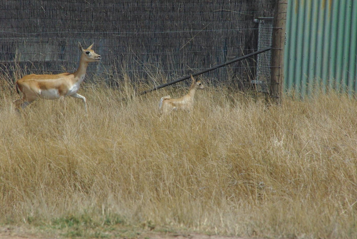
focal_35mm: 348
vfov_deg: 4.0
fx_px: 3455
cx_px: 164
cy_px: 102
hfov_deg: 5.9
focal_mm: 200
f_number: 13
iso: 1600
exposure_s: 1/1500
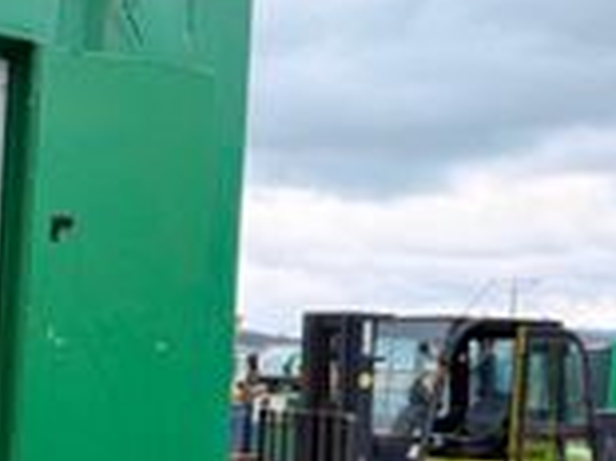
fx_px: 1654
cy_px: 469
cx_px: -533
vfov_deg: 15.6
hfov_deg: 16.9
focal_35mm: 93
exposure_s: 1/282
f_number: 1.78
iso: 80
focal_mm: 6.76
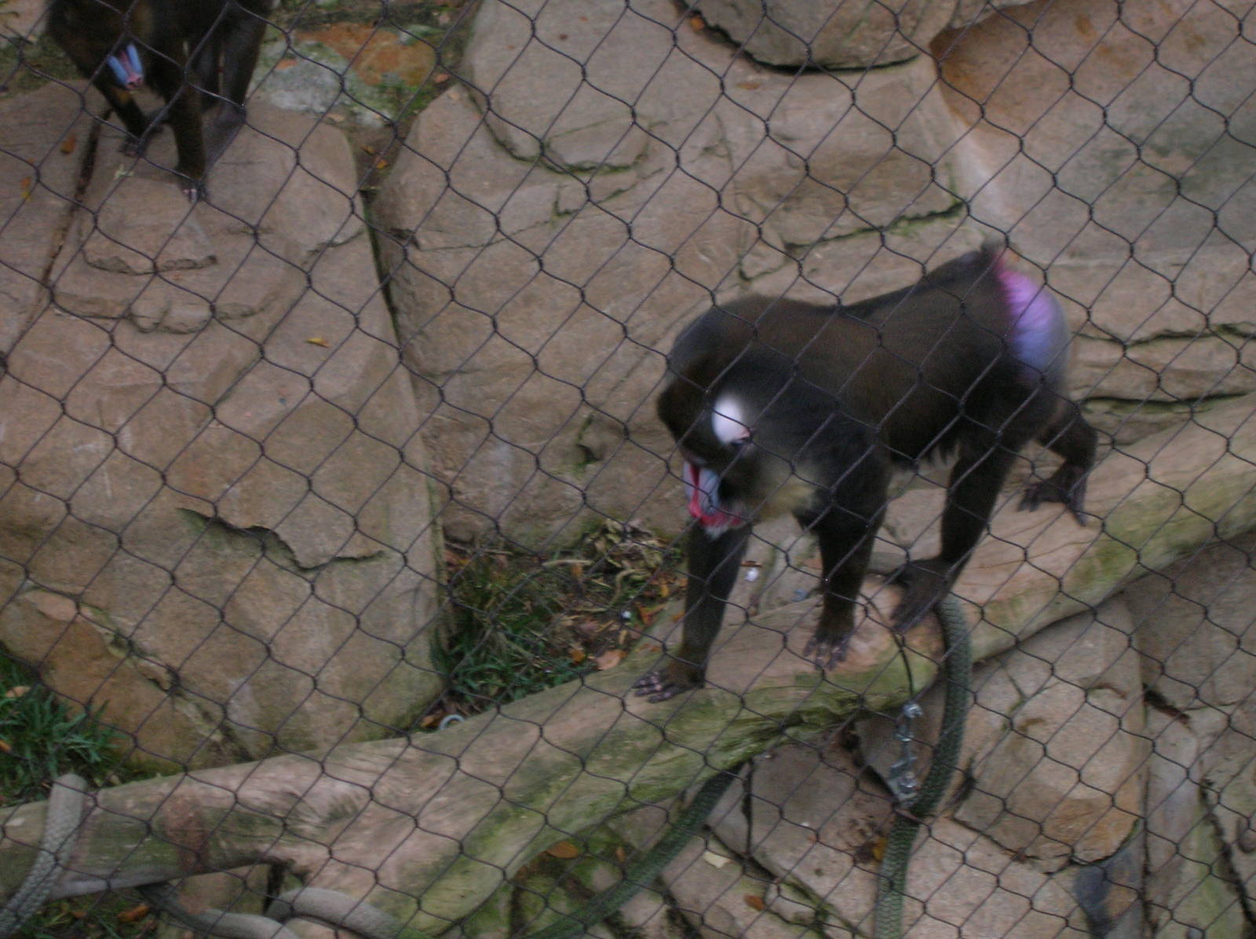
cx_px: 628
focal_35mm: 102
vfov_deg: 14.5
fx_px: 3698
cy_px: 470
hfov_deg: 19.3
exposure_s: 1/60.1
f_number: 4.9
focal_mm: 17.1
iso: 105
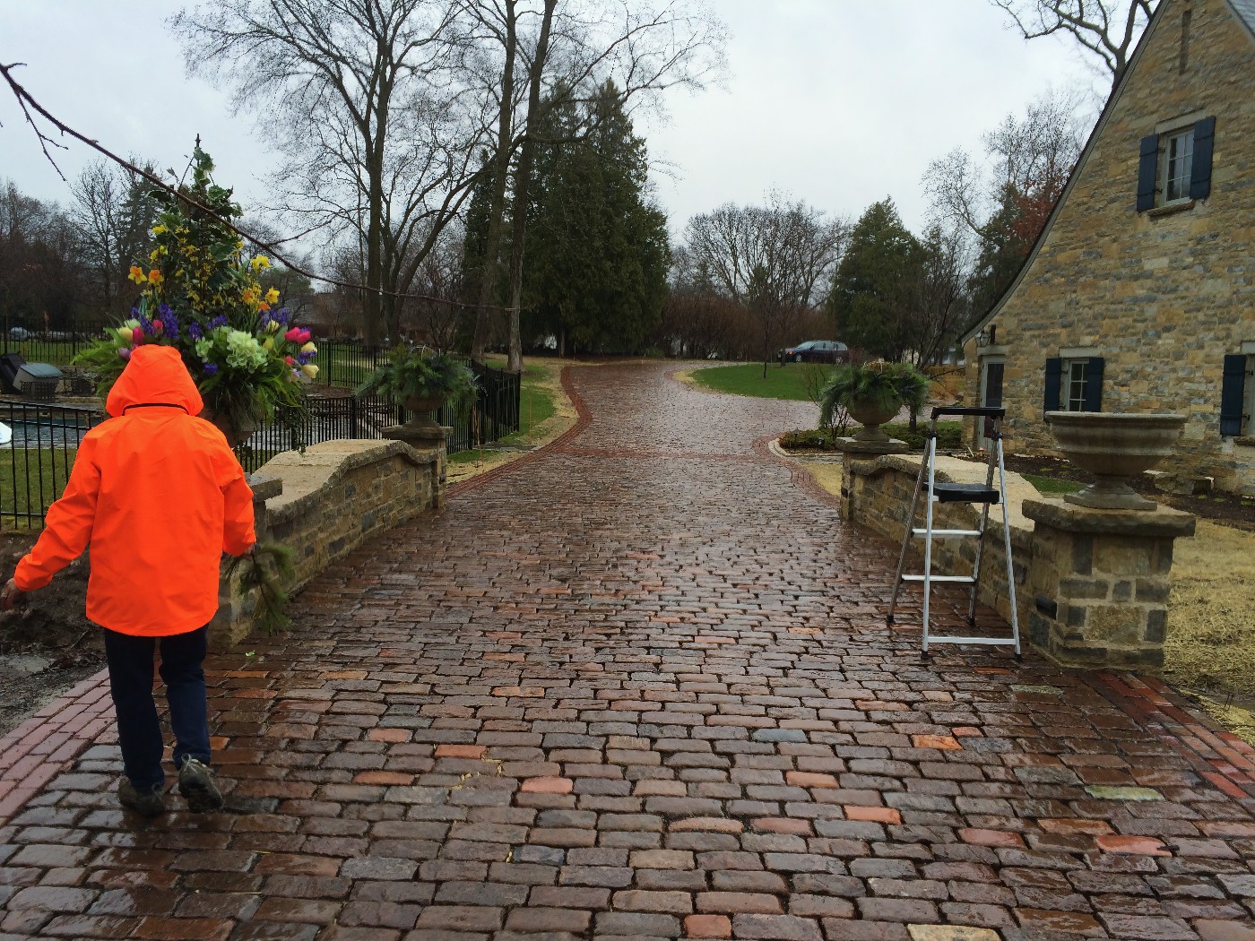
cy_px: 470
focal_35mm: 29
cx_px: 628
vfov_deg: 48.2
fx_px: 1051
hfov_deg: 61.7
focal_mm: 4.2
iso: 32
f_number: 2.2
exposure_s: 1/182
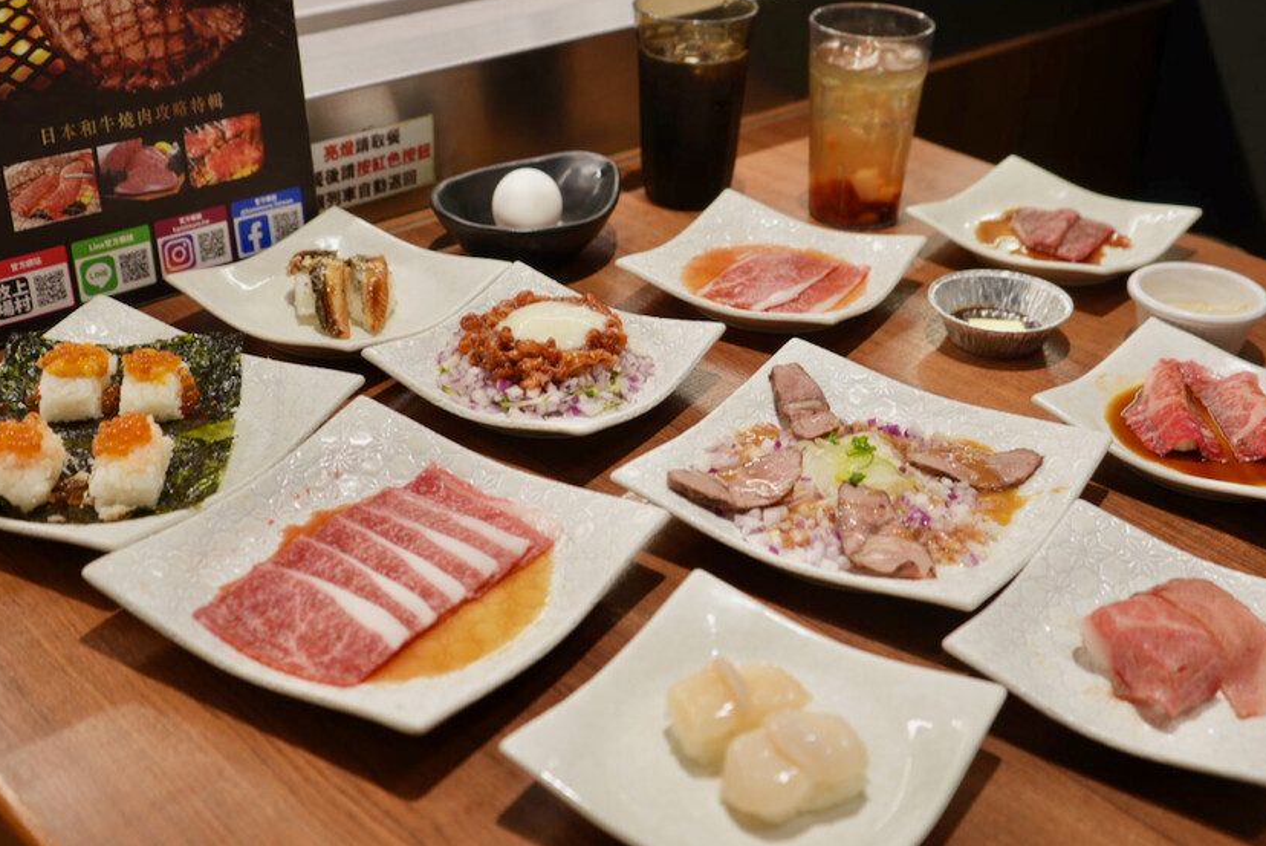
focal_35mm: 38
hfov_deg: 50.7
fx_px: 1337
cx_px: 642
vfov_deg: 35.1
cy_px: 415
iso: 200
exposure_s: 1/40
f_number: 4
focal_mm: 37
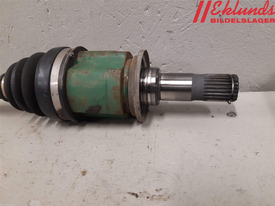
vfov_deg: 53.1
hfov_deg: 67.3
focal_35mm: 26
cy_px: 103
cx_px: 138
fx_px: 207
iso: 200
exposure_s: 1/50
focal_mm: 3.93
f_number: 1.7
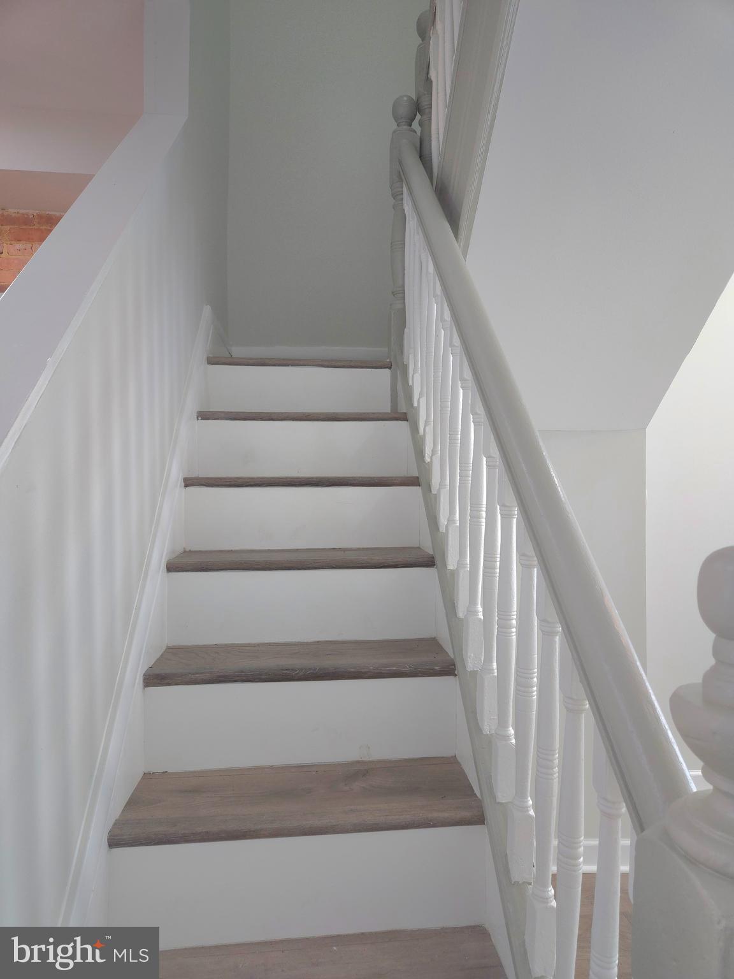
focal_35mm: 23
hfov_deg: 58.9
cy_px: 490
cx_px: 367
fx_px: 650
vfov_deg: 73.9
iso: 125
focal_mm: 5.4
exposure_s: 1/60.2
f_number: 1.8
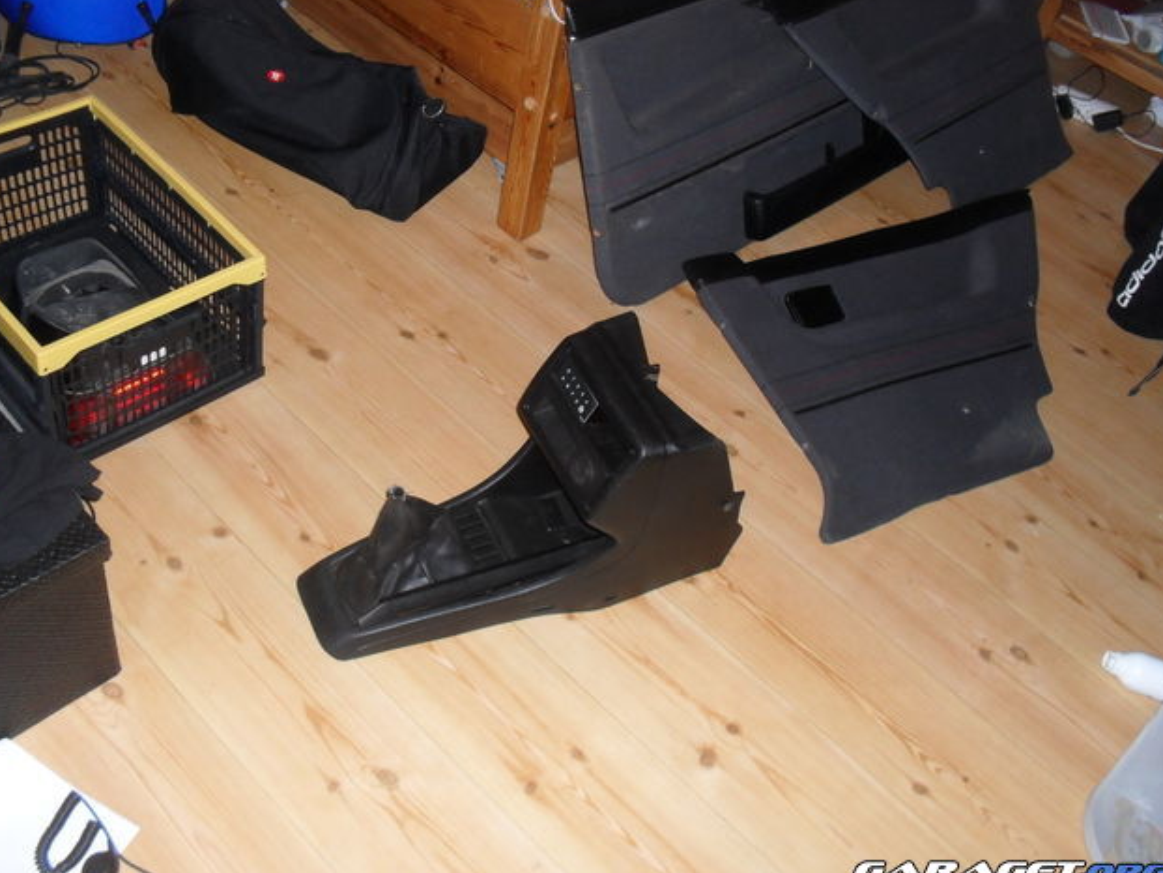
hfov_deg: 51.3
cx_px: 576
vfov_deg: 39.7
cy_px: 441
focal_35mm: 36
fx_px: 1210
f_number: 3.2
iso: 240
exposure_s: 1/45
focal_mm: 6.3
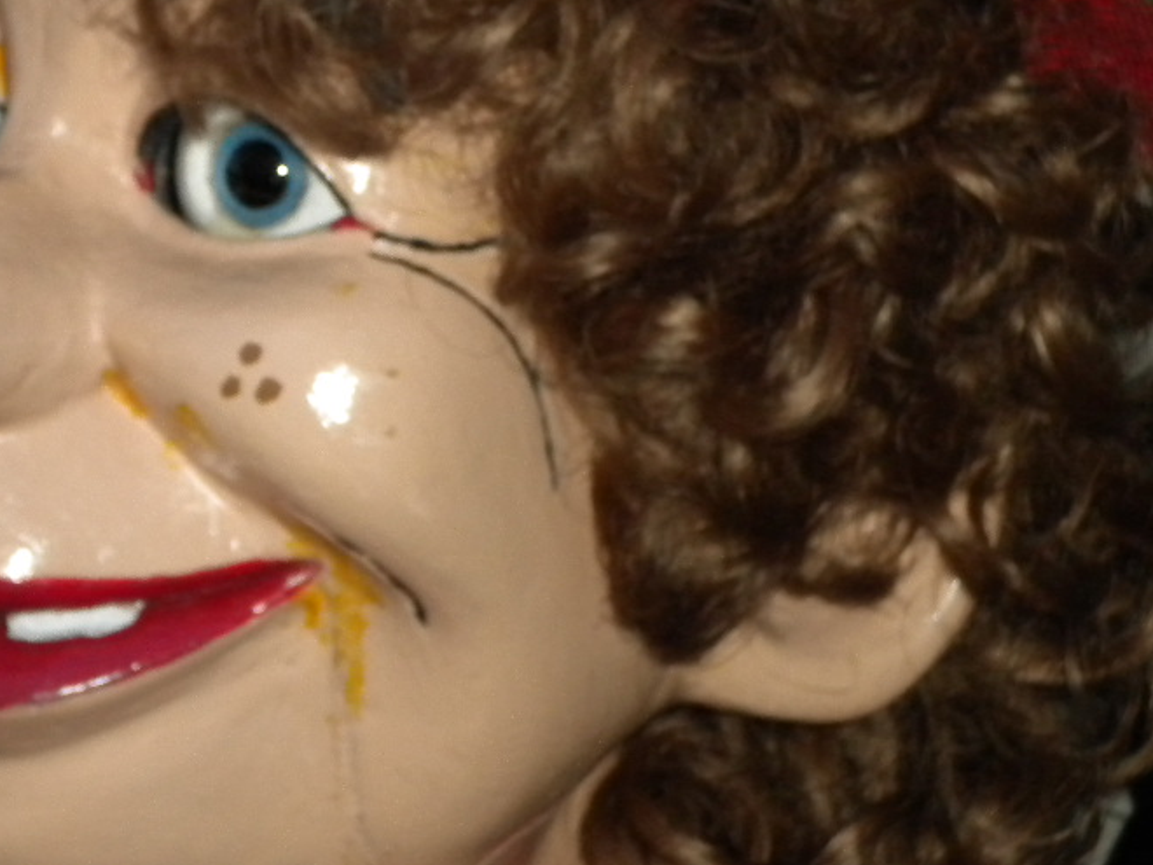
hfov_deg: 12.1
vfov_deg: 9.1
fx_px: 5429
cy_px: 346
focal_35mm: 163
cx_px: 342
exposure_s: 1/60
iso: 400
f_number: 5.9
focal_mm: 18.9
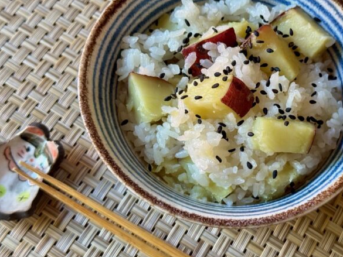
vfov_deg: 23.2
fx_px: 624
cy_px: 94
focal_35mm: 63
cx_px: 222
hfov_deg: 30.5
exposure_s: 1/60
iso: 200
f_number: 1.78
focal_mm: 6.76
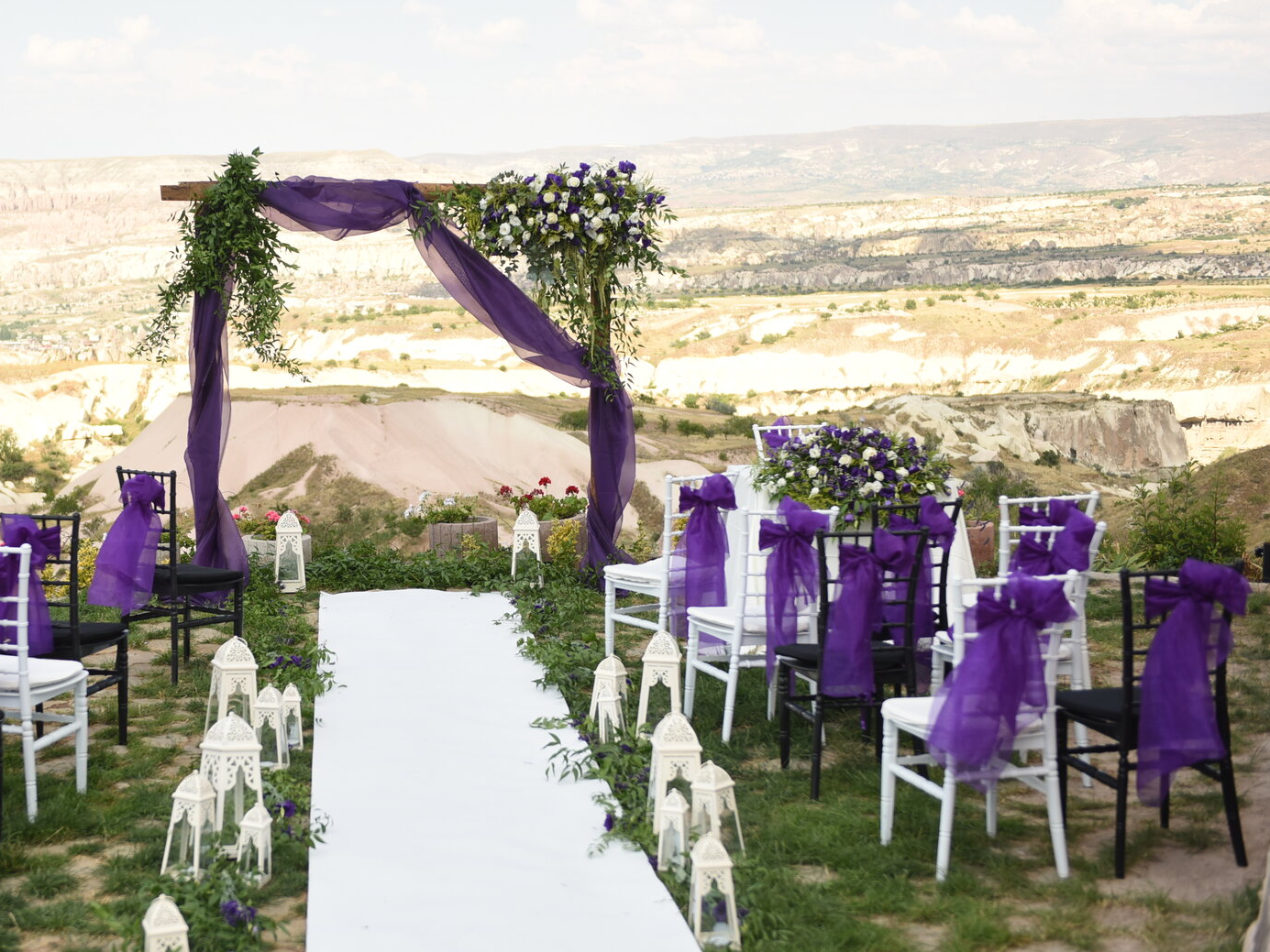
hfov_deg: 30.0
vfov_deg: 22.9
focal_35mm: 64
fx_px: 2348
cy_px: 486
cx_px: 413
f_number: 2.8
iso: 400
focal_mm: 48
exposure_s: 1/4000
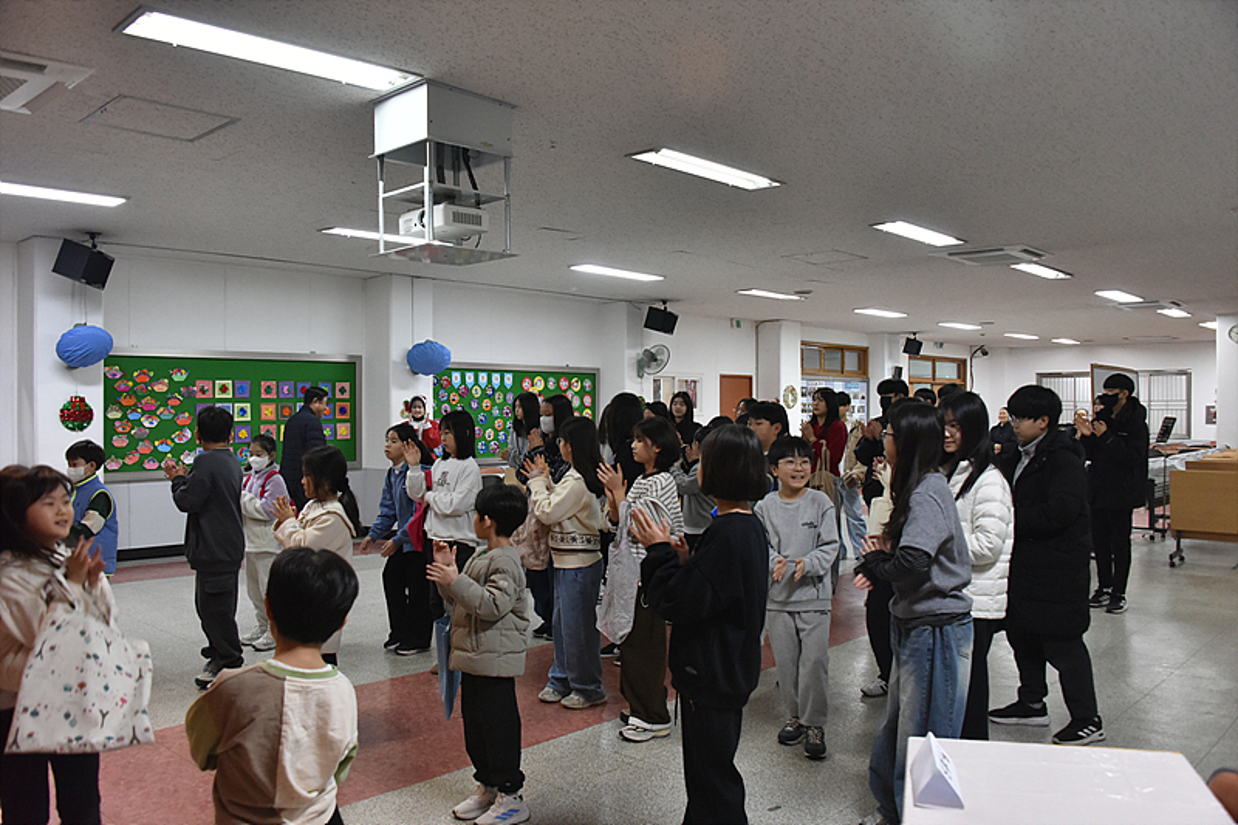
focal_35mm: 28
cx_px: 619
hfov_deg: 65.5
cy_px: 412
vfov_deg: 46.4
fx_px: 963
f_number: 5.6
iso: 3200
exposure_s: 1/125
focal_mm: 28
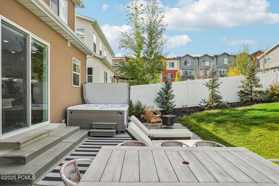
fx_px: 163
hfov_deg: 81.2
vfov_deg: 59.6
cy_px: 93
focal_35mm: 21
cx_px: 140
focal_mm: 21
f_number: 8
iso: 100
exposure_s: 1/160
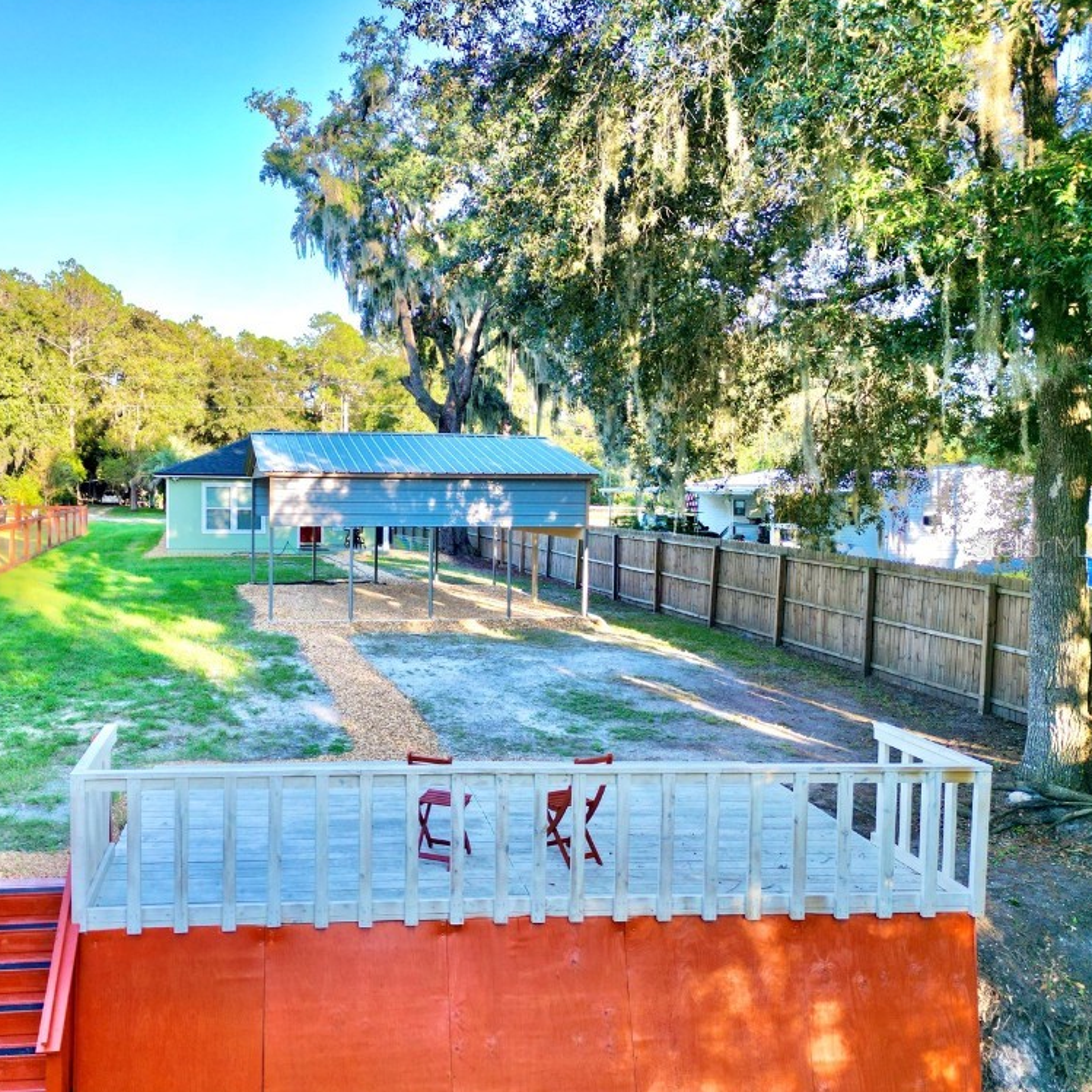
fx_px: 1035
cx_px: 364
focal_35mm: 29
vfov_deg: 55.6
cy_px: 545
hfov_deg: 54.5
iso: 110
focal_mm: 6.72
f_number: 1.7
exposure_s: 1/640
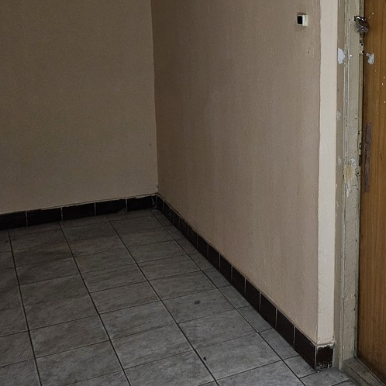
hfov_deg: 31.0
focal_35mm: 49
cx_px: 422
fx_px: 618
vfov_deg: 34.3
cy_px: 122
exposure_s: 1/25
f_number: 1.8
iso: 500
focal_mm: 5.4
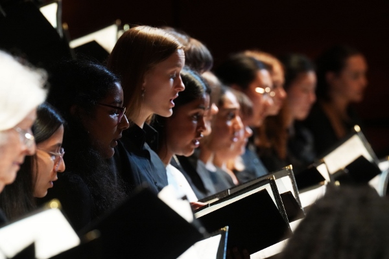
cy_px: 130
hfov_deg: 5.2
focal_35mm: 400
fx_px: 4322
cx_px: 194
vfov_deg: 3.4
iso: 8000
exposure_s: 1/250
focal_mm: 400
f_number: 9
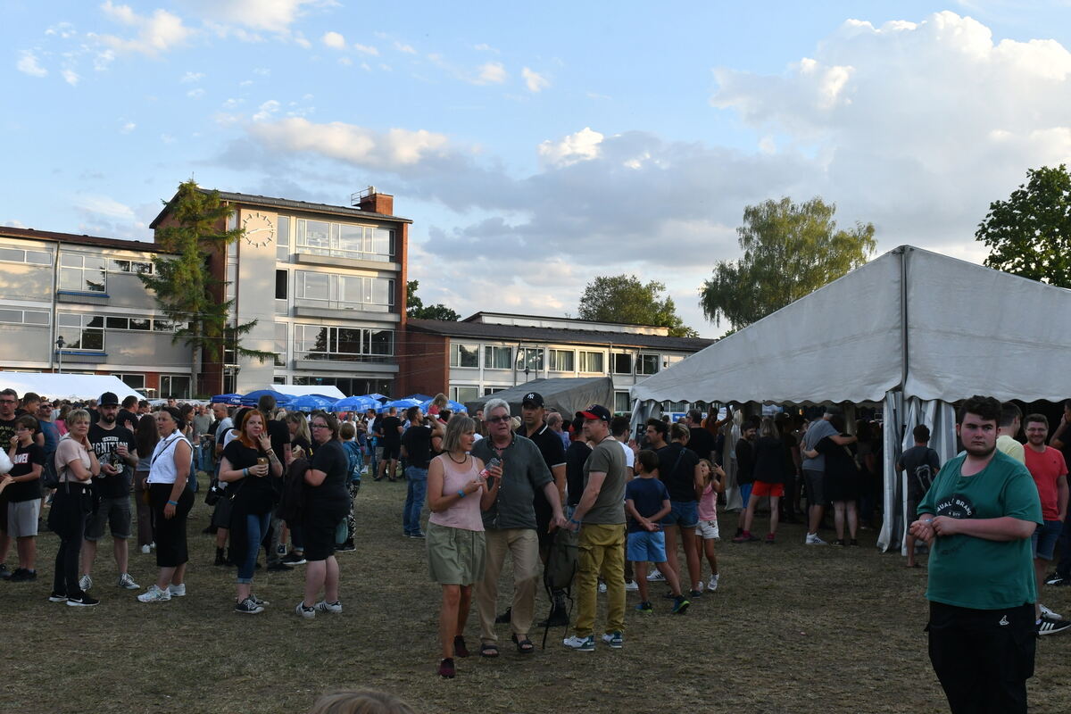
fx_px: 1071
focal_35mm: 36
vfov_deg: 36.9
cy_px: 357
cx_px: 536
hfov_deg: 53.1
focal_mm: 24
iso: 800
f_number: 8
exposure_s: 1/250
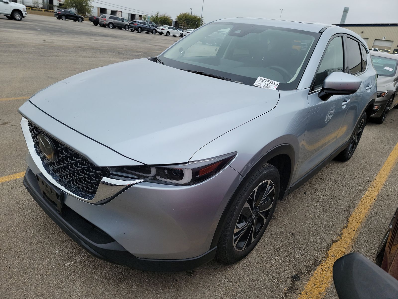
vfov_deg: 56.8
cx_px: 199
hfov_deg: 71.6
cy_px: 150
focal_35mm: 24
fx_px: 276
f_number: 1.8
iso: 50
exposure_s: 1/166
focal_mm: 6.7
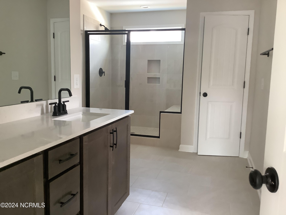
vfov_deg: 45.4
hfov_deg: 58.4
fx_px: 256
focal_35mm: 31
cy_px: 108
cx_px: 143
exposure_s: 1/60
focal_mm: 3.3
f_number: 2.4
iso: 250
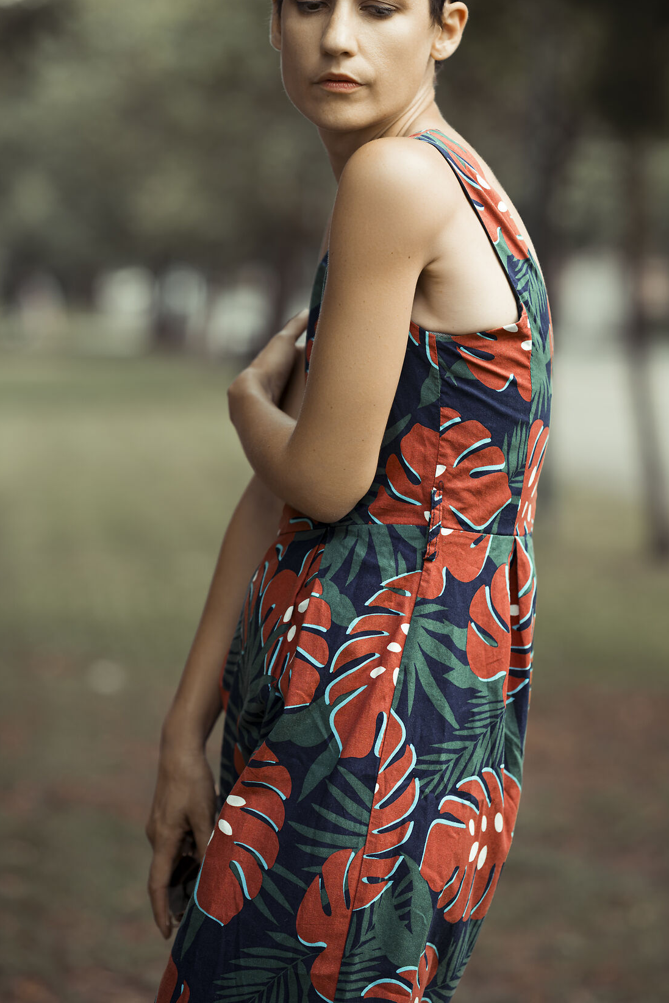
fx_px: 3456
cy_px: 335
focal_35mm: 124
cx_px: 393
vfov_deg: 16.5
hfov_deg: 11.1
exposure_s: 1/400
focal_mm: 85
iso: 100
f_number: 2
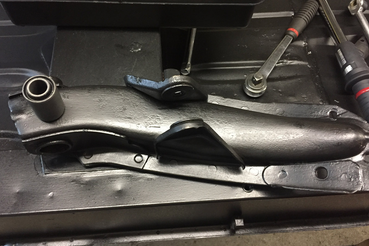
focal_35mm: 31
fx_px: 318
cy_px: 108
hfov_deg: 60.3
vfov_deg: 42.2
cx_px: 180
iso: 250
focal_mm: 4.15
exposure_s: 1/20
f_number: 2.2
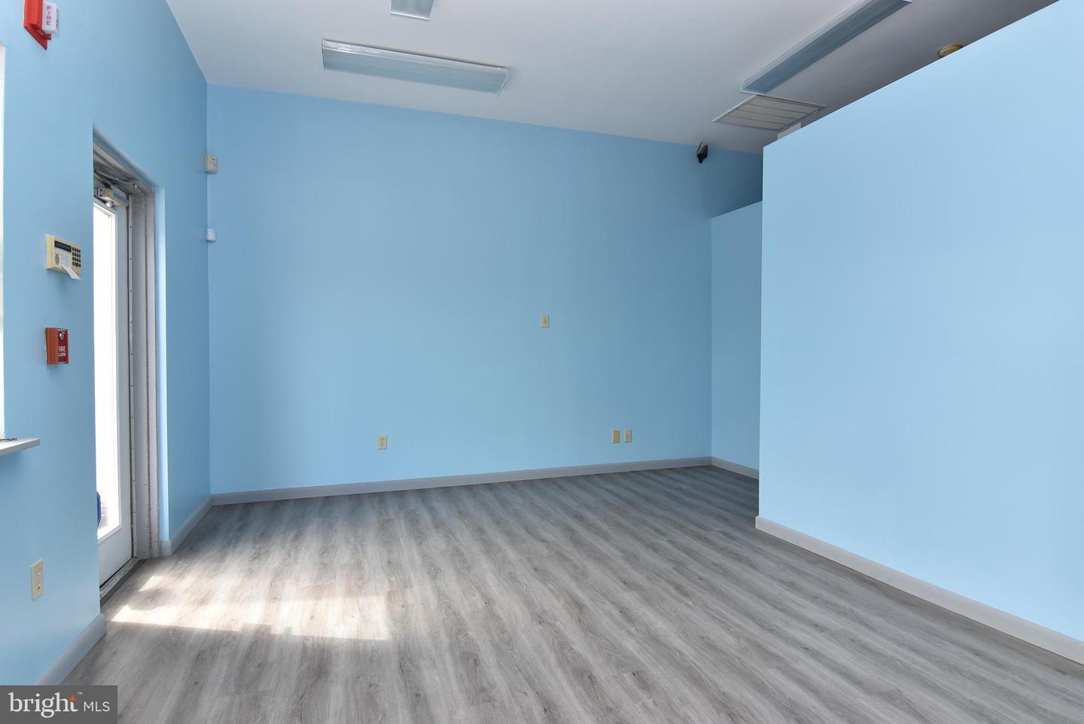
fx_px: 542
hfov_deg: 90.0
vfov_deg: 67.5
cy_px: 362
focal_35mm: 18
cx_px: 542
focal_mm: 12
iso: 400
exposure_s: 1/60
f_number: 8
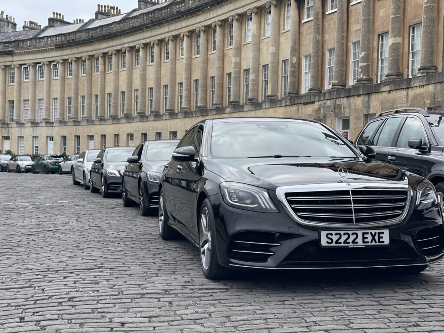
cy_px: 166
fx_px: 667
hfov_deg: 36.8
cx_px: 222
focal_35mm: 52
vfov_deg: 28.0
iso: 32
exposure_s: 1/648
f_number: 2
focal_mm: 6
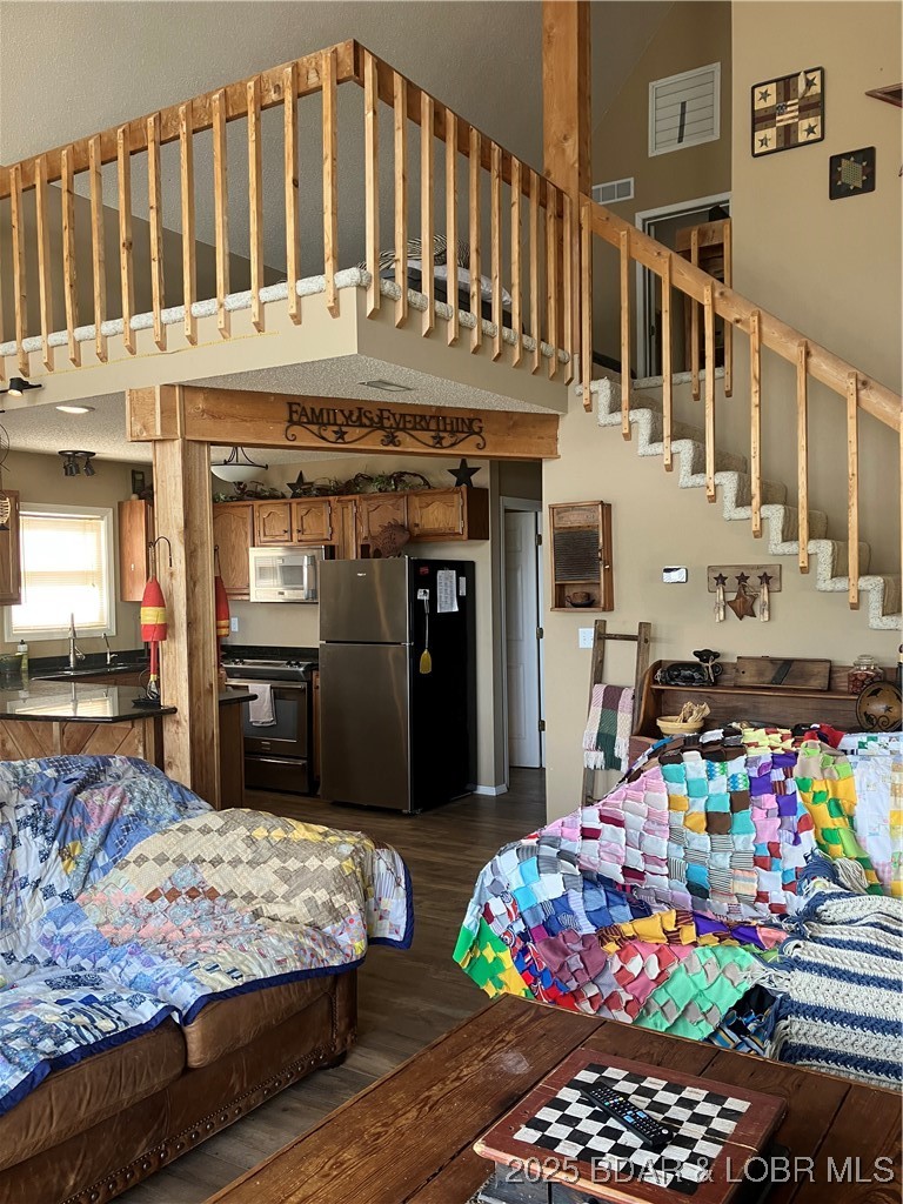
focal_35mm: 28
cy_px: 602
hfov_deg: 49.7
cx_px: 452
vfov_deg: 63.4
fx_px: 974
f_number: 1.8
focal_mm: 3.99
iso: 64
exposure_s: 1/60
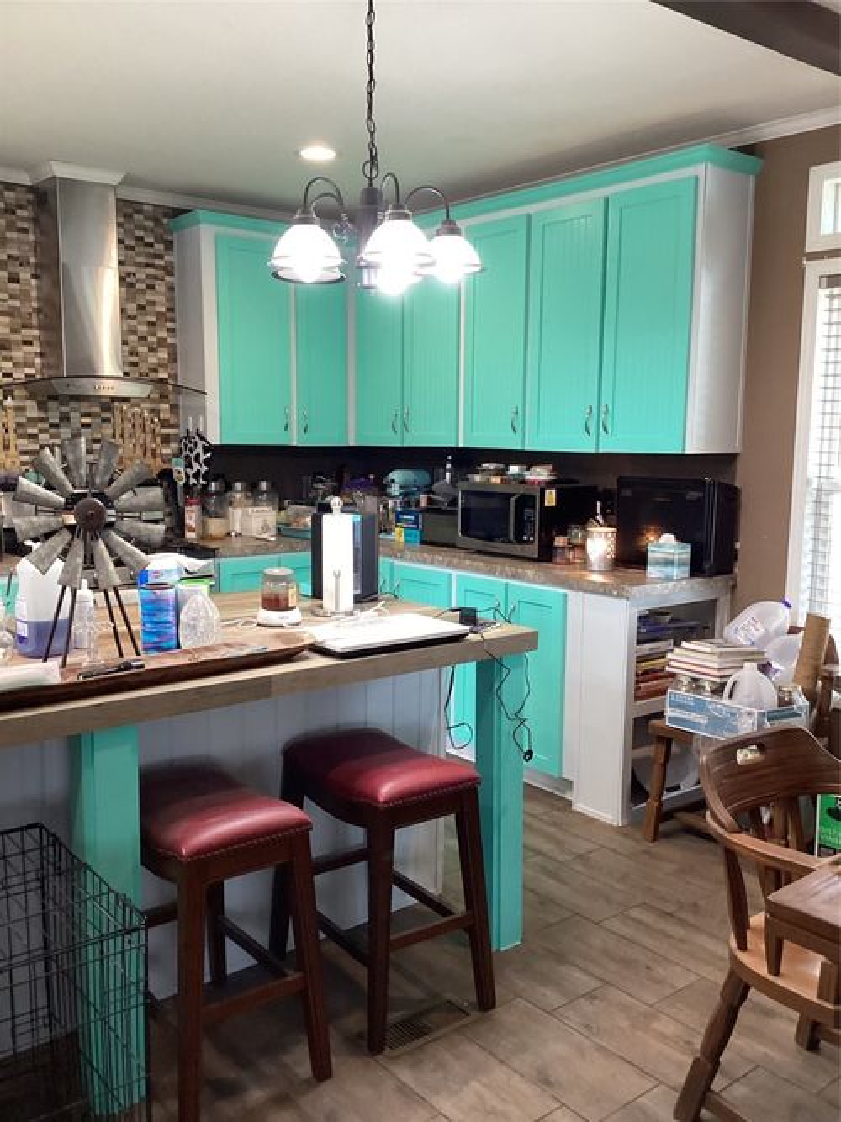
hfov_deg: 45.4
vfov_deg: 58.4
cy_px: 561
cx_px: 420
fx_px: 1005
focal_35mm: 31
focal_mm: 3.3
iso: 200
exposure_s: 1/60
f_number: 2.4
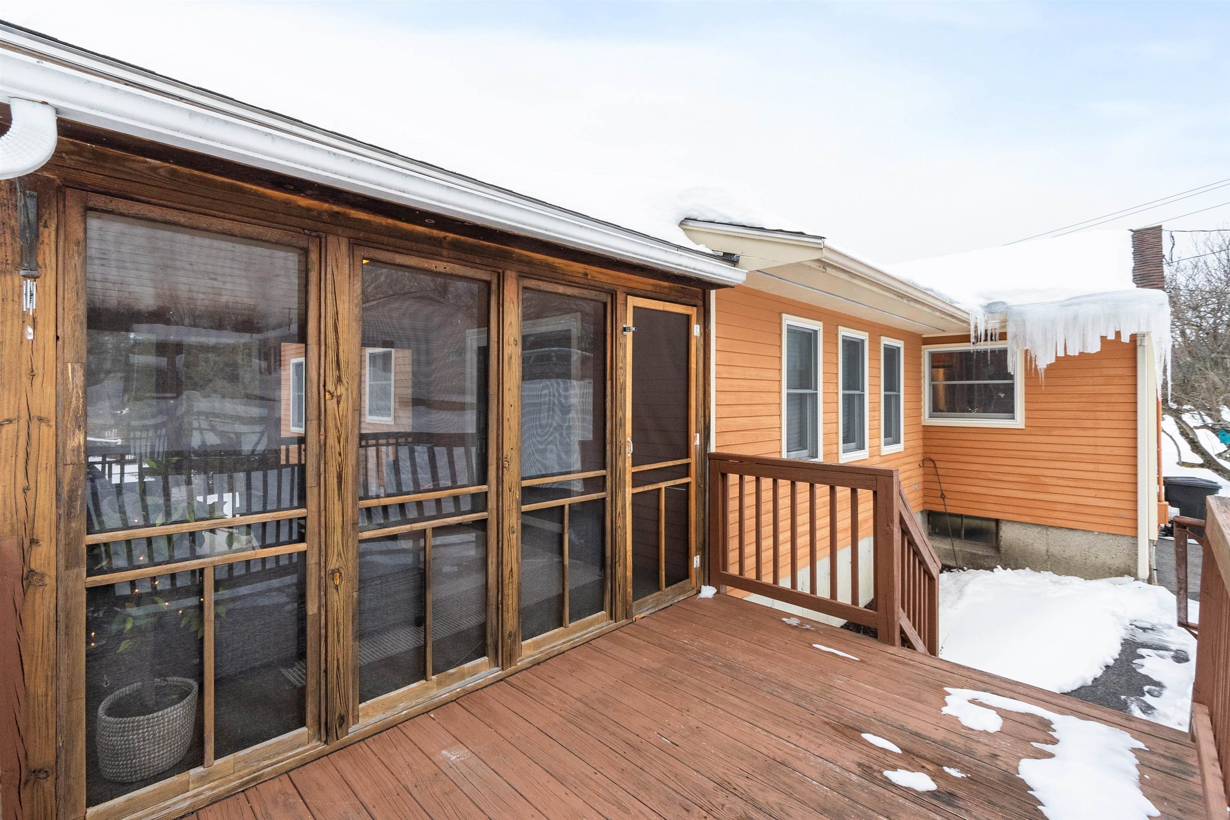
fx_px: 512
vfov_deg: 77.3
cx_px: 615
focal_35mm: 15
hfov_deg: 100.4
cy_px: 410
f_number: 8
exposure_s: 1/125
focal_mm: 10
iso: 1250
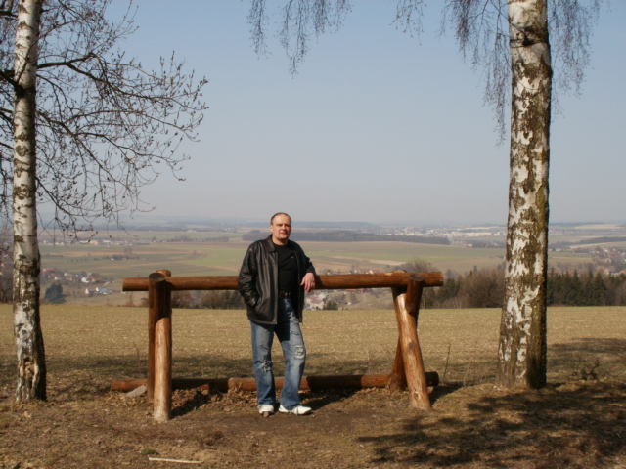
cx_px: 313
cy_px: 234
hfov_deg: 42.9
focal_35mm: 44
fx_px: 796
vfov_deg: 32.9
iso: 100
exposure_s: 1/1250
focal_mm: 7.7
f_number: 4
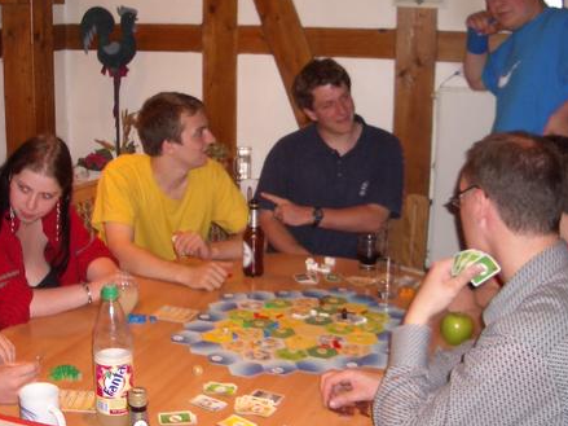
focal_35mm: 51
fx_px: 837
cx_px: 274
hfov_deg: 37.5
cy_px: 199
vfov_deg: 28.5
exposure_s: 1/40
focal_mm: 5.8
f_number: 2.6
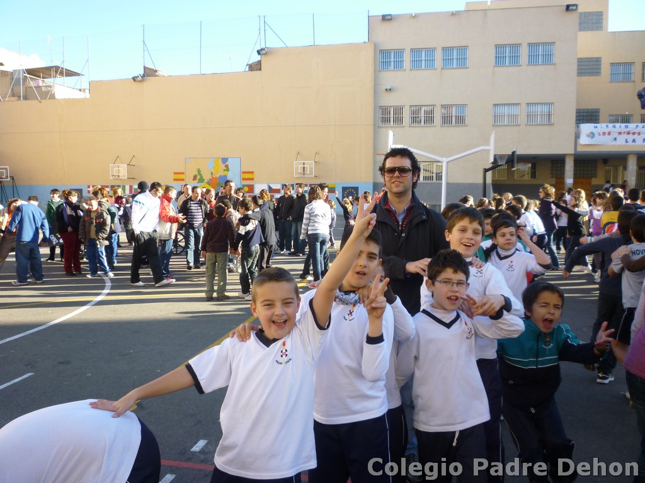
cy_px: 242
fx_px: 540
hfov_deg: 61.7
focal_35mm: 29
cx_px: 322
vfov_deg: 48.2
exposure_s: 1/250
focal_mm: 5.2
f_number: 3.3
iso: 125
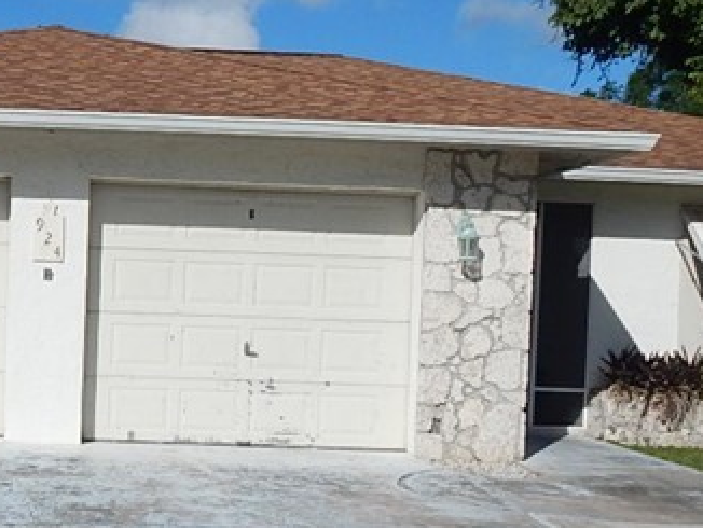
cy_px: 375
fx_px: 1402
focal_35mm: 69
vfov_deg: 21.2
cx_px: 75
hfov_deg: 27.2
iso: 125
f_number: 6
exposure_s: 1/1500
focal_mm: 4
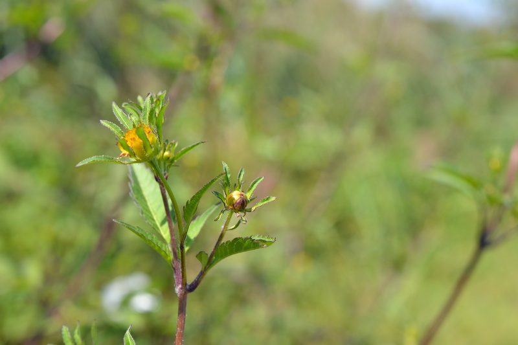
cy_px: 172
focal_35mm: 60
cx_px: 259
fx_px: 863
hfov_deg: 33.4
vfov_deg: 22.6
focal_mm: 40
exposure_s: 1/160
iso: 100
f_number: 8
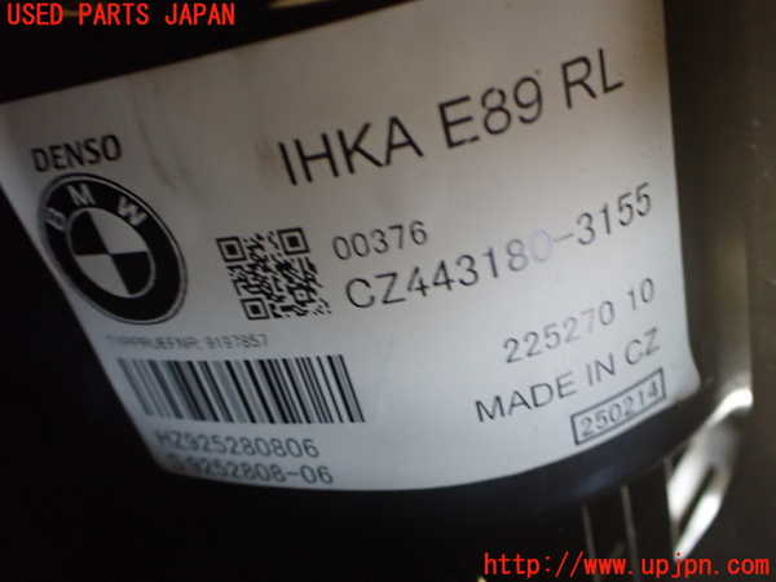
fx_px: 673
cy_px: 291
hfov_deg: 60.0
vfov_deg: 46.8
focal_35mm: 30
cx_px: 388
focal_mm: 5.4
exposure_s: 1/40
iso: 800
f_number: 2.3
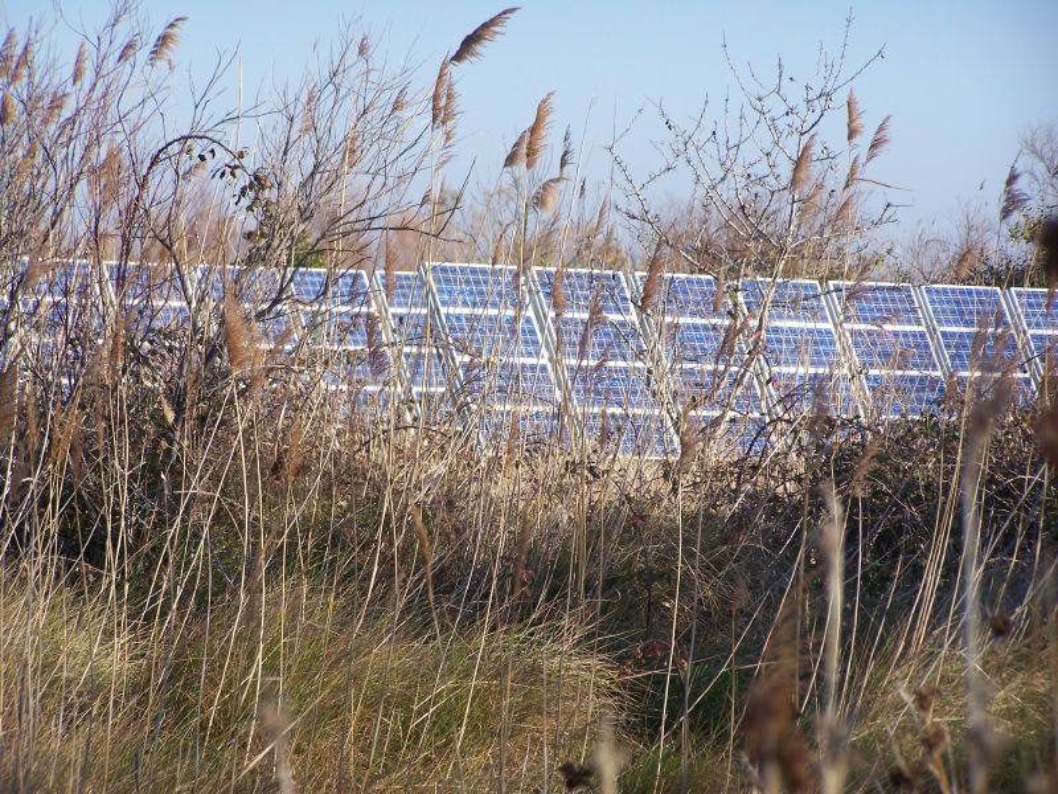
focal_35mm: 169
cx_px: 529
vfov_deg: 8.8
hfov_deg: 11.7
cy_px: 397
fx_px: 5165
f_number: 3.3
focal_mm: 28
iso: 64
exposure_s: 1/500
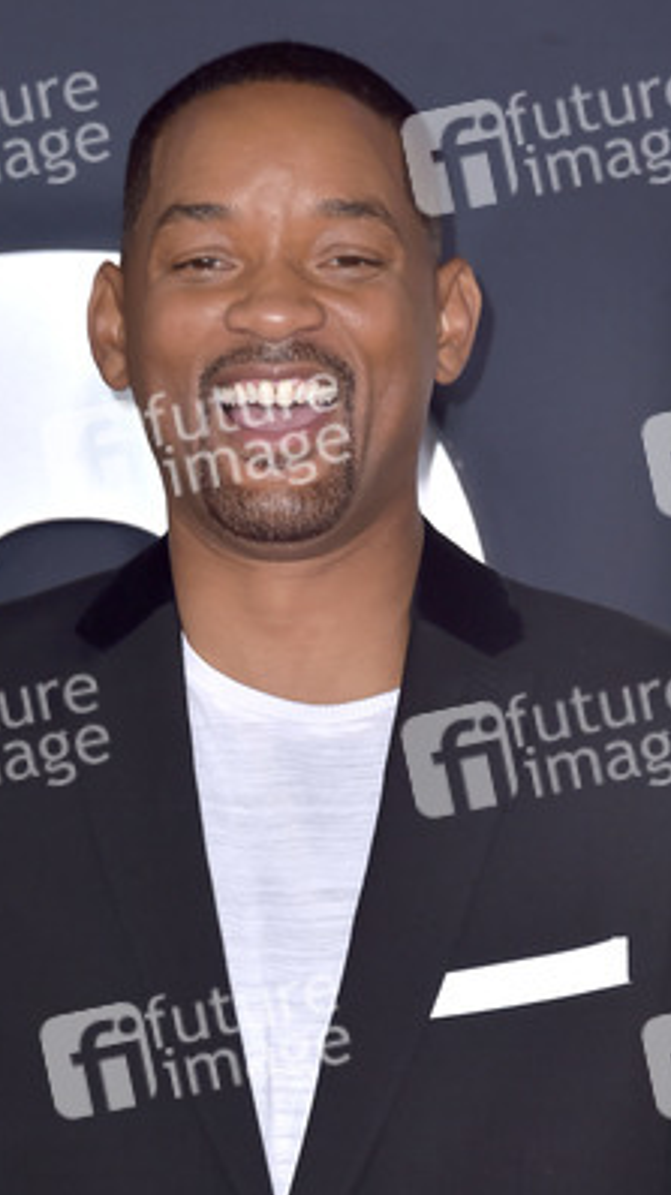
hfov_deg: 5.7
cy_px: 596
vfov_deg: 10.2
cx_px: 284
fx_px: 6681
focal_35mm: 211
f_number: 7.1
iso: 250
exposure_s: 1/250
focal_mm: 200
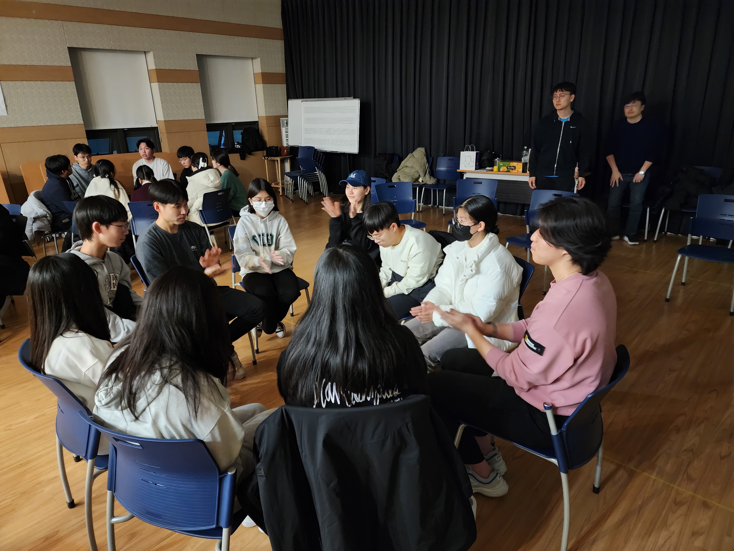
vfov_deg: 58.9
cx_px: 367
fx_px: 488
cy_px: 276
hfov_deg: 73.9
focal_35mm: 23
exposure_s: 1/24
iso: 1000
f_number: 1.8
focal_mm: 6.4
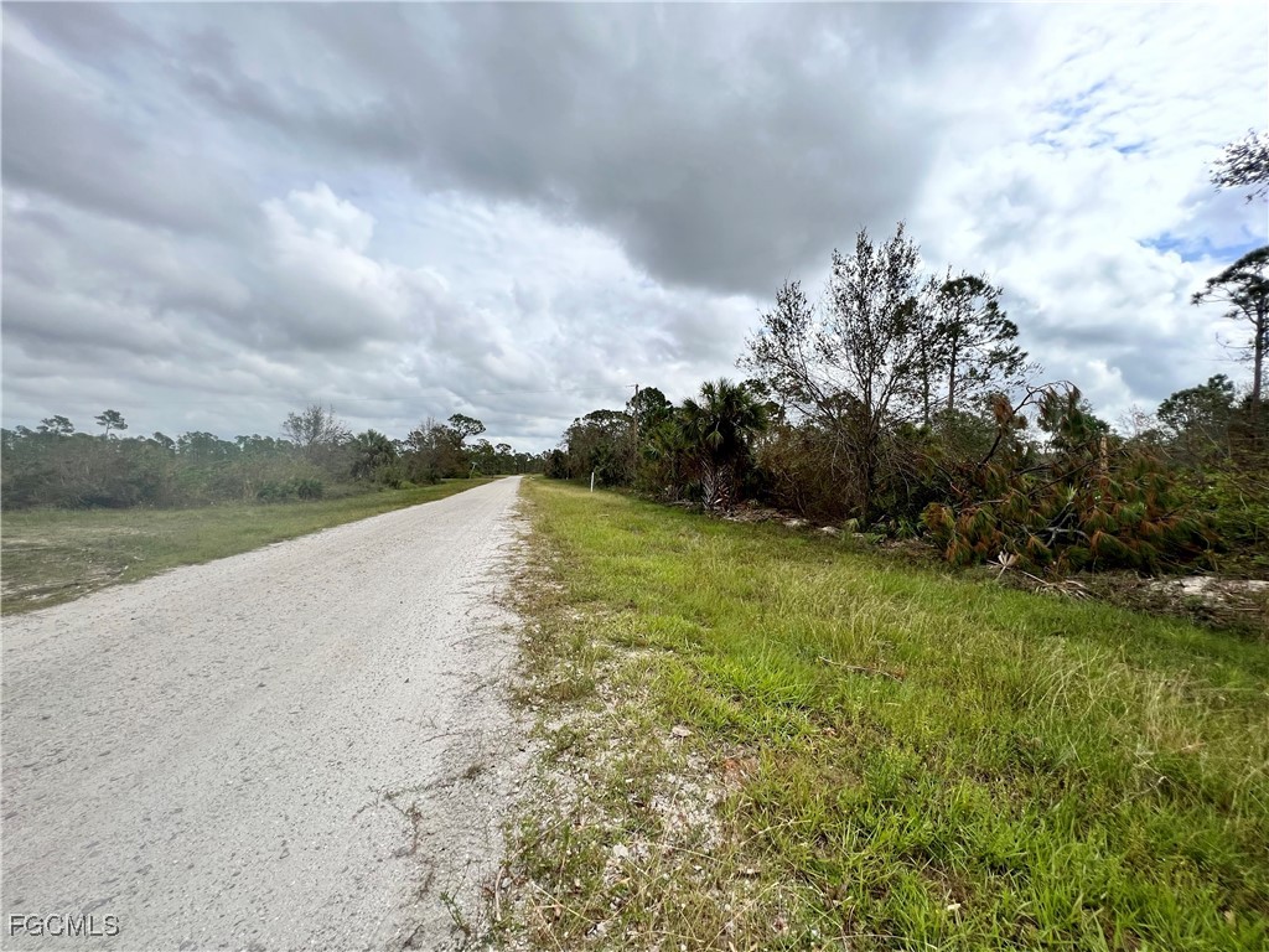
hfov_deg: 106.2
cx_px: 634
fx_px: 477
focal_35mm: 13
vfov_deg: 89.9
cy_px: 476
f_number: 1.8
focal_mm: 1.57
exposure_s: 1/2660
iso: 32
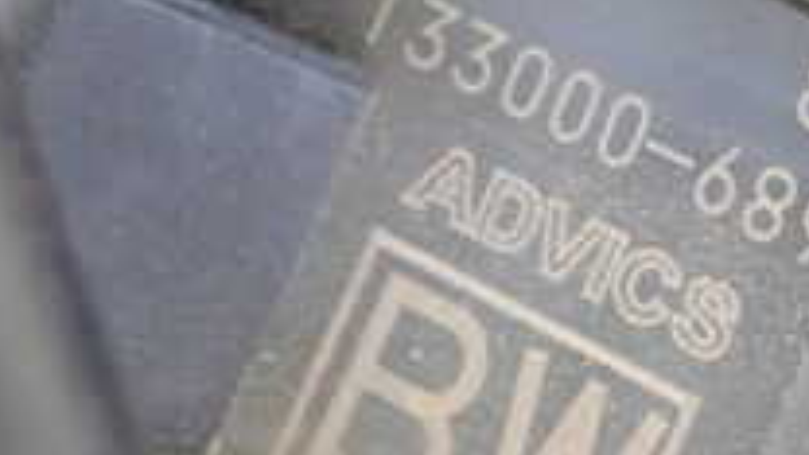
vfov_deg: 7.9
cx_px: 1000
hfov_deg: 13.5
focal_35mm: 154
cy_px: 89
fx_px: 3304
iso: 800
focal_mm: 8.99
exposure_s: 1/25
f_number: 3.2
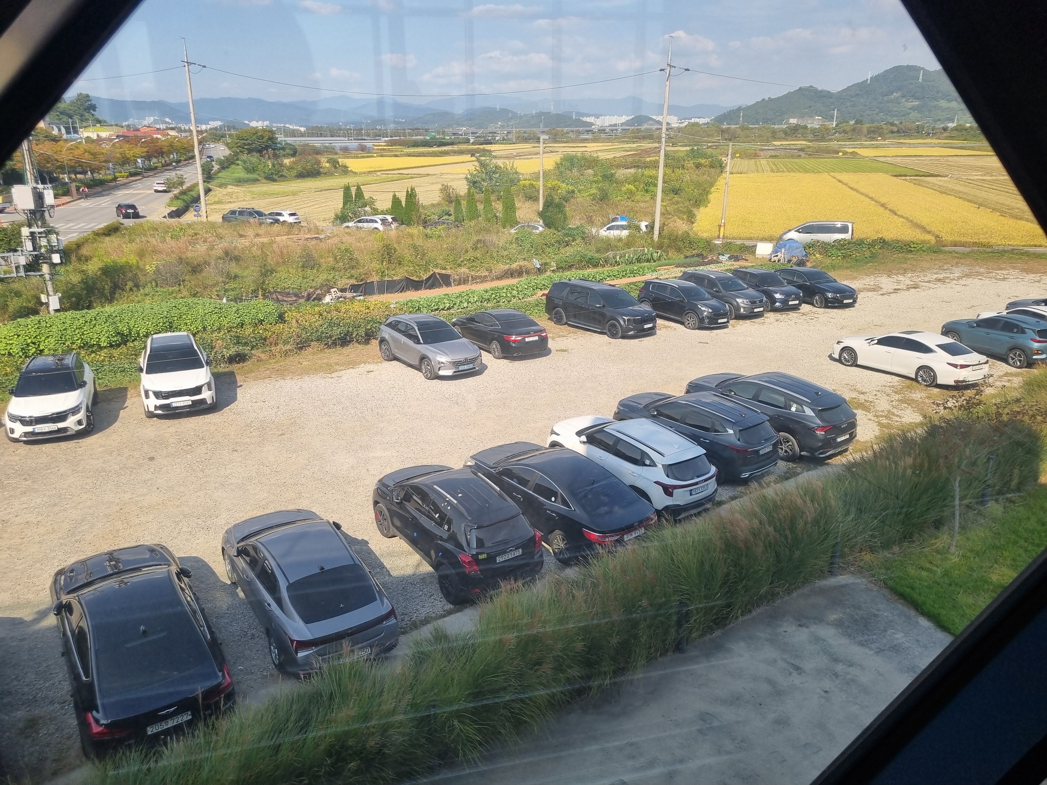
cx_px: 524
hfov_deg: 67.3
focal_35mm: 26
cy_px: 392
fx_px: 786
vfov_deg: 53.1
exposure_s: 1/870
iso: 50
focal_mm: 5.4
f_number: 1.8
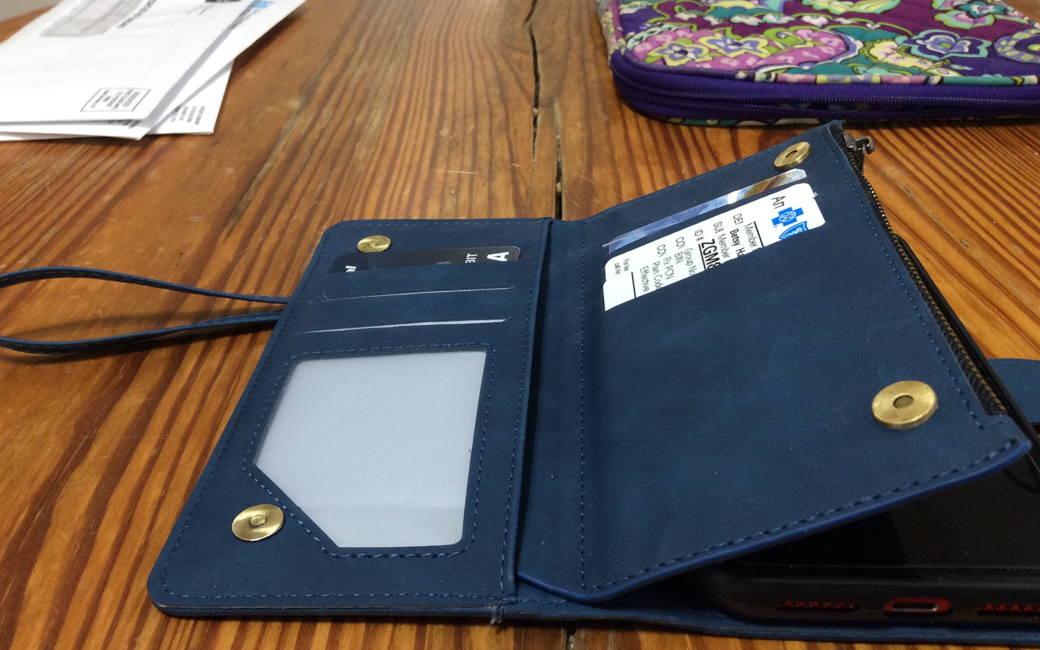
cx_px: 521
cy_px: 366
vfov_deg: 37.2
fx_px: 964
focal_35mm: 34
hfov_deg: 56.7
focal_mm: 3.3
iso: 100
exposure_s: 1/24
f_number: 2.4
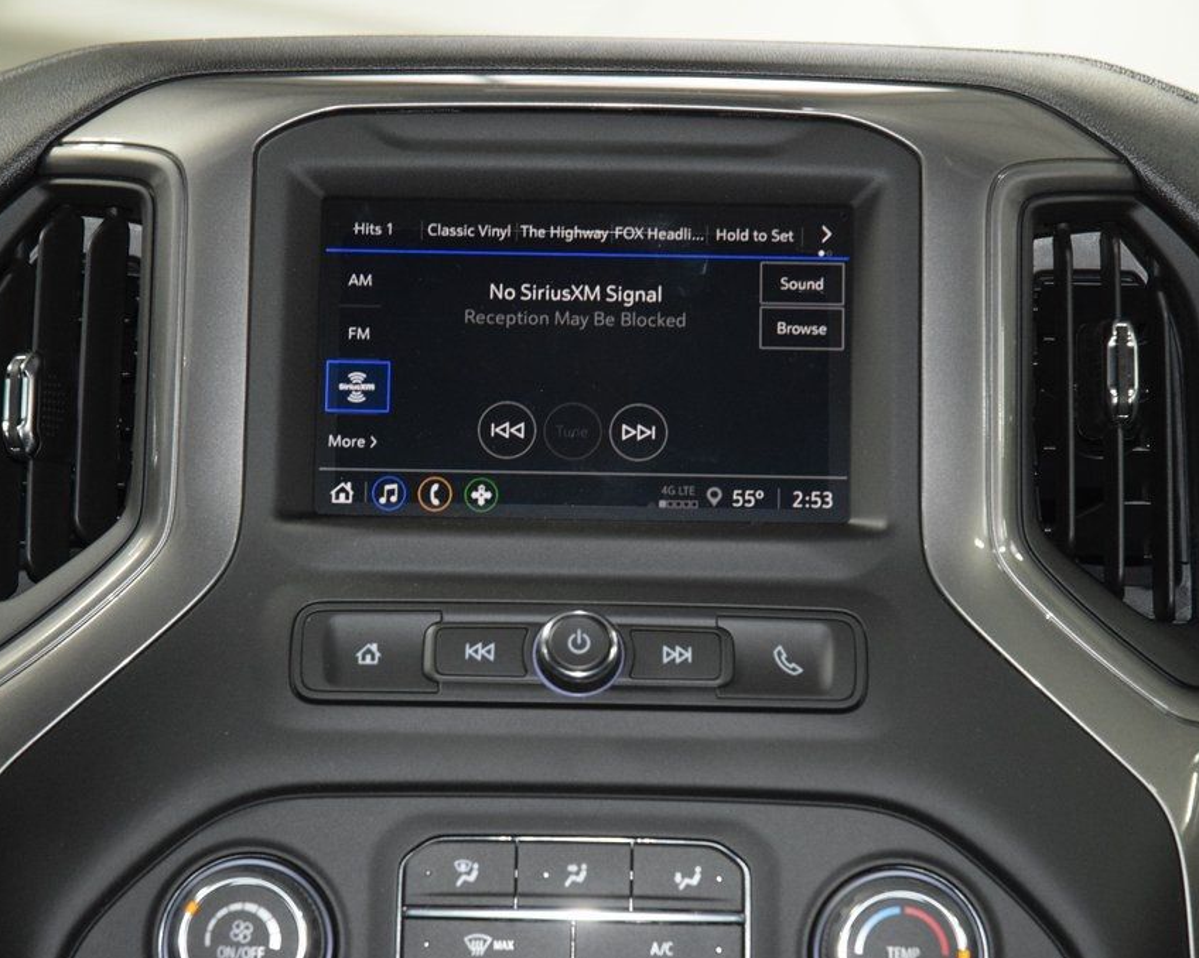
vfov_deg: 13.0
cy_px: 478
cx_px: 578
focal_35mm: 119
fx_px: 4222
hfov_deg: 16.2
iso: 3200
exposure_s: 1/60
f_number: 4.5
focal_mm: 70
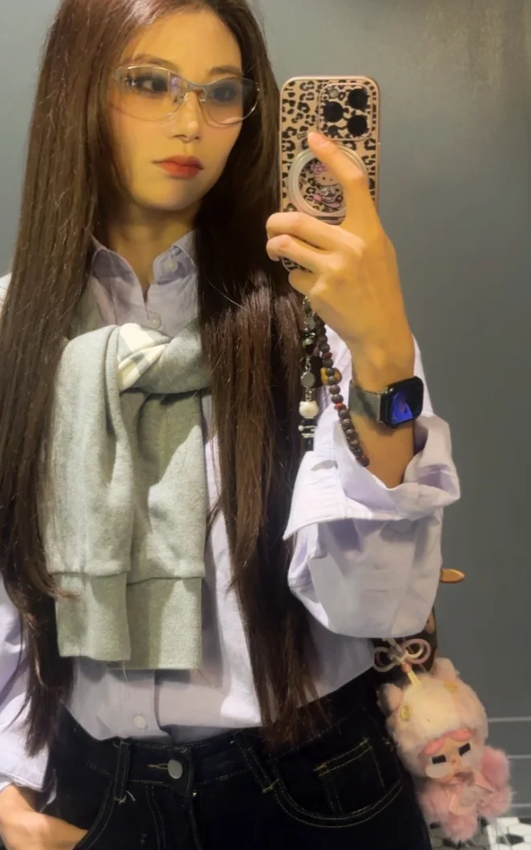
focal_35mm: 69
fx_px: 1598
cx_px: 203
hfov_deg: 18.8
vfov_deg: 29.8
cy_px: 400
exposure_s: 1/33
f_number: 1.78
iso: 200
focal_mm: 6.76
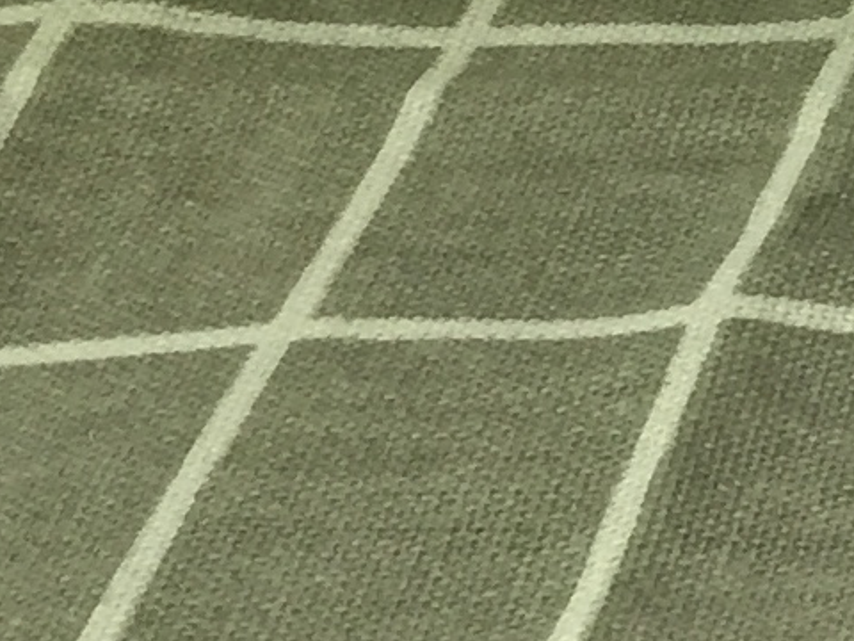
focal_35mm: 197
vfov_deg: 7.1
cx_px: 2240
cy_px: -956
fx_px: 4860
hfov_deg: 8.8
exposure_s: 1/33
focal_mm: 4.15
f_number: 2.2
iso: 64
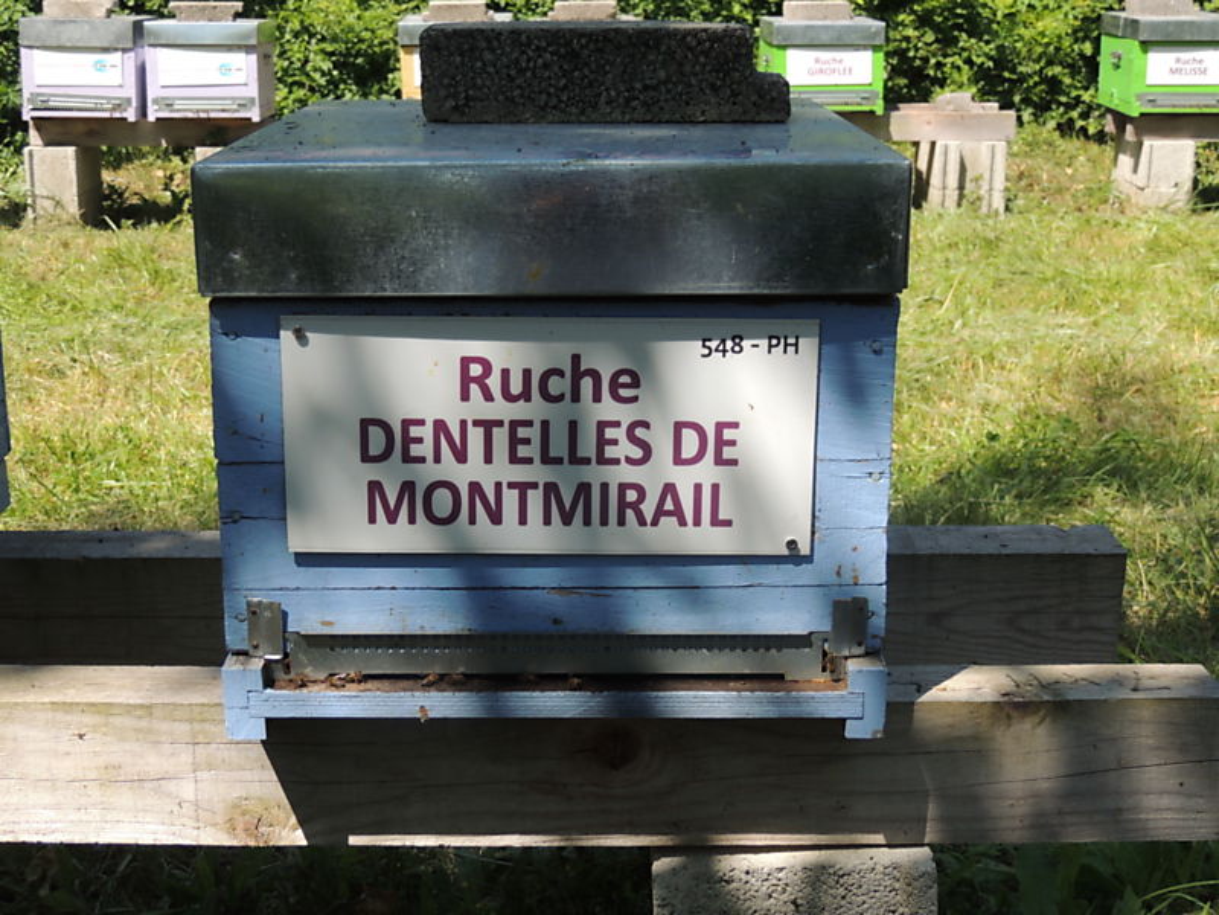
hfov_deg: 38.2
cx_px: 610
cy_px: 458
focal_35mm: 50
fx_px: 1761
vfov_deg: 29.1
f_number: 3.6
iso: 100
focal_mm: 8.9
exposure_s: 1/500
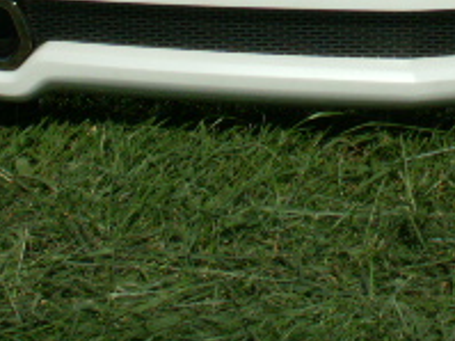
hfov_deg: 14.6
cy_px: -149
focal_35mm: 135
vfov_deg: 10.6
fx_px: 1773
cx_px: 320
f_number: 8
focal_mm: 7.05
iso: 50
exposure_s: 1/320
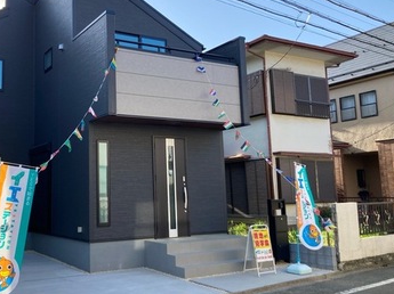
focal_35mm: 39
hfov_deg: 47.2
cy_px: 139
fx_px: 443
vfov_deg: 36.7
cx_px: 136
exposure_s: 1/592
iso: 20
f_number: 1.8
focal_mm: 3.99
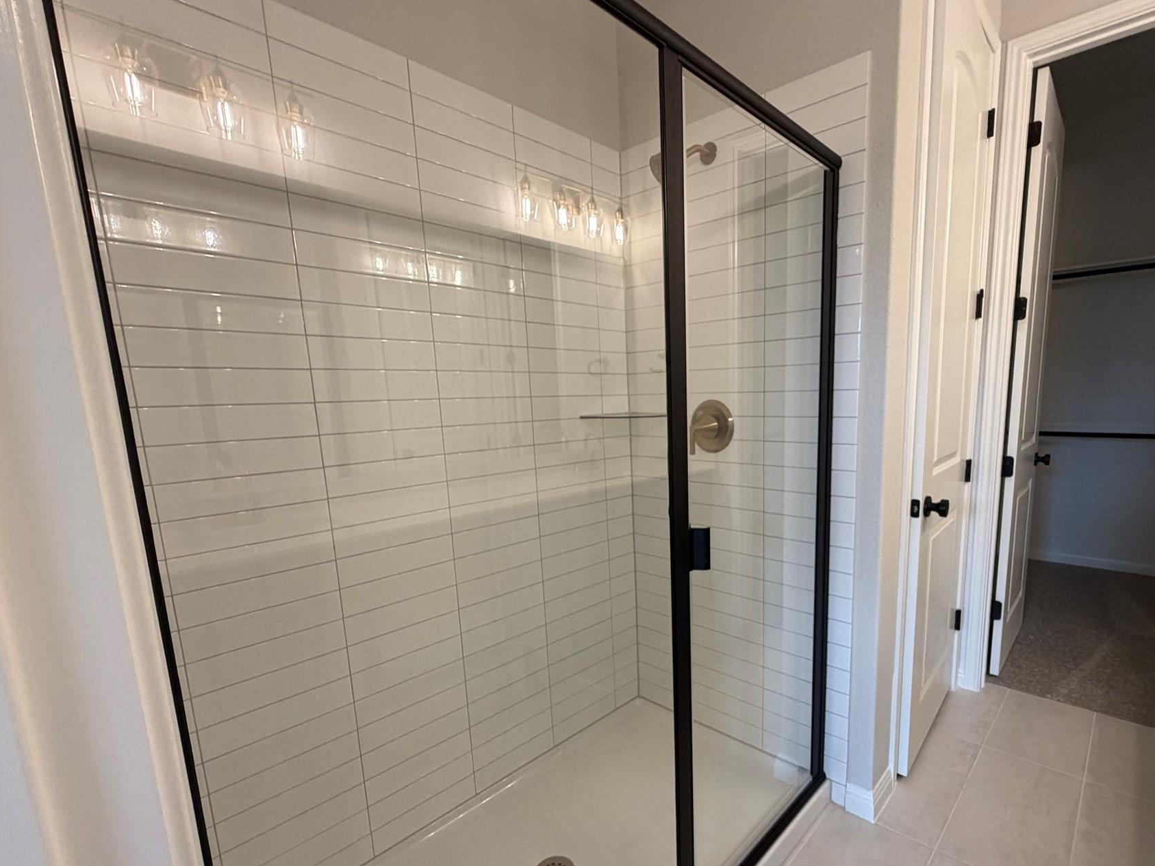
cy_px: 492
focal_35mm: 17
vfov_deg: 74.3
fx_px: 567
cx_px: 682
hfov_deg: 90.1
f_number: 2.2
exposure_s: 1/120
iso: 250
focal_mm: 2.22
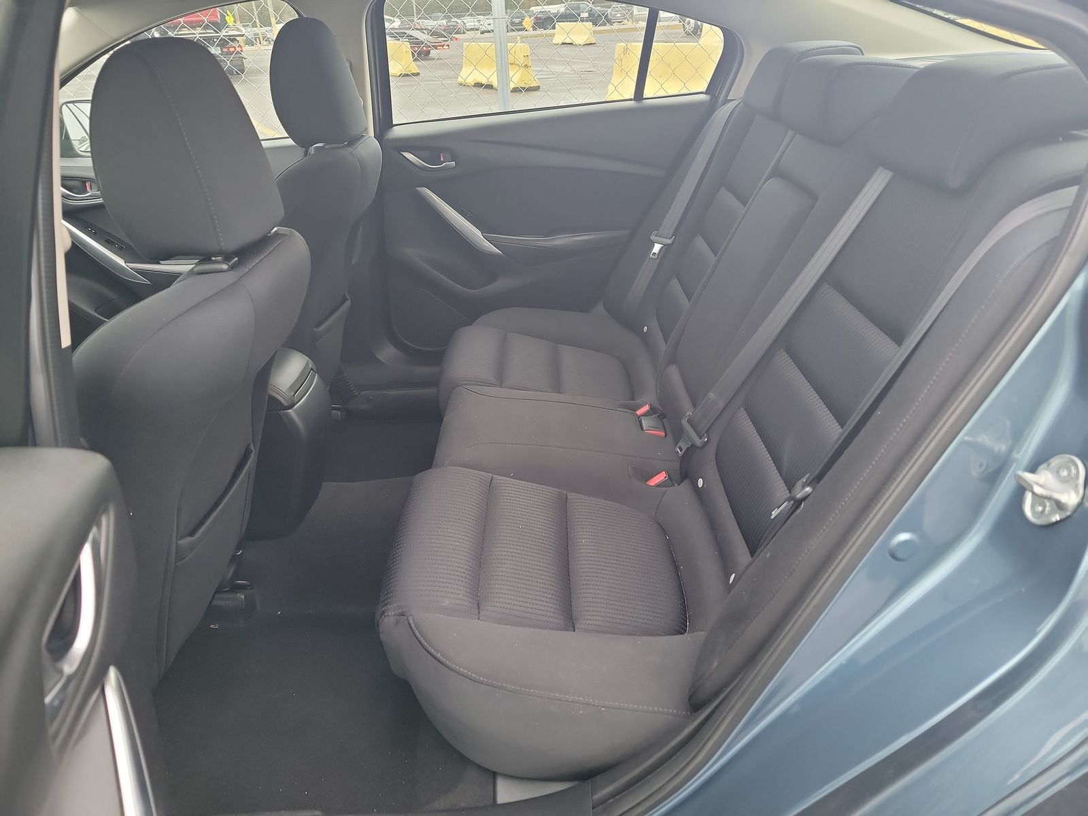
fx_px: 754
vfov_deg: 56.8
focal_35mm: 24
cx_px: 544
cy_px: 408
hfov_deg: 71.6
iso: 371
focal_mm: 6.7
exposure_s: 1/59
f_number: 1.8
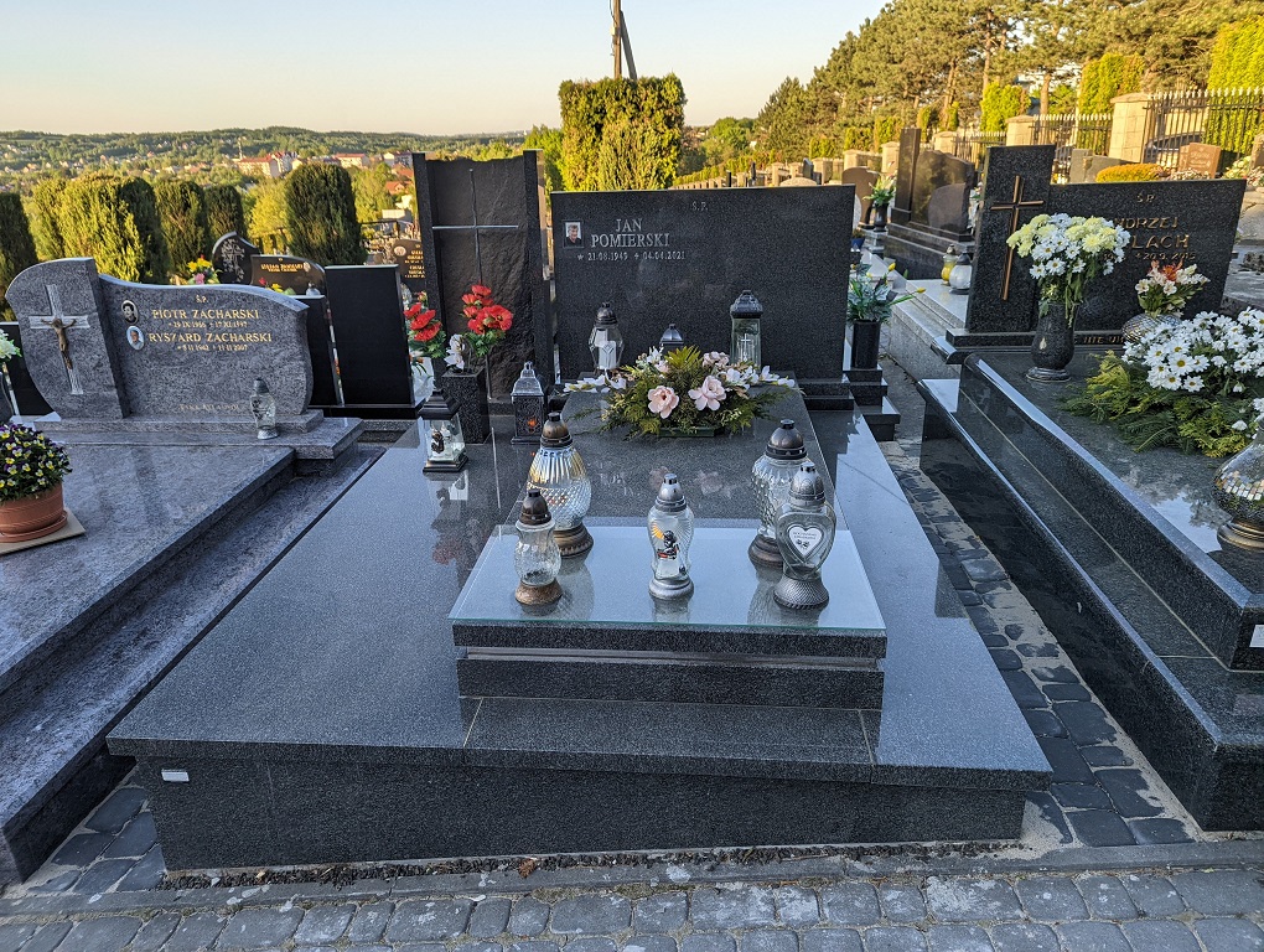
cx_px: 632
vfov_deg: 56.9
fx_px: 878
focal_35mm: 24
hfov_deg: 71.5
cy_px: 476
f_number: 1.85
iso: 35
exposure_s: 1/413
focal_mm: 6.81
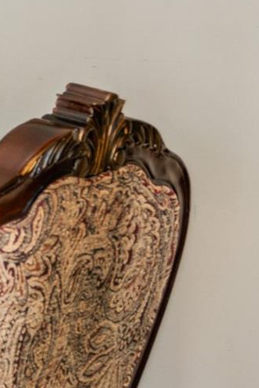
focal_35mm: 67
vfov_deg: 29.3
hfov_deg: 12.6
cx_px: -447
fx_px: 723
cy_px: 66
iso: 500
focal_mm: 16
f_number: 5.6
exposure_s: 1/80
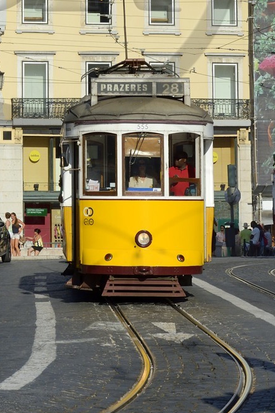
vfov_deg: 11.9
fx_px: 1949
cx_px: 46
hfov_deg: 8.1
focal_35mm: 170
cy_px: -65
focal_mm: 70
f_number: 16
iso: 400
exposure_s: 1/500
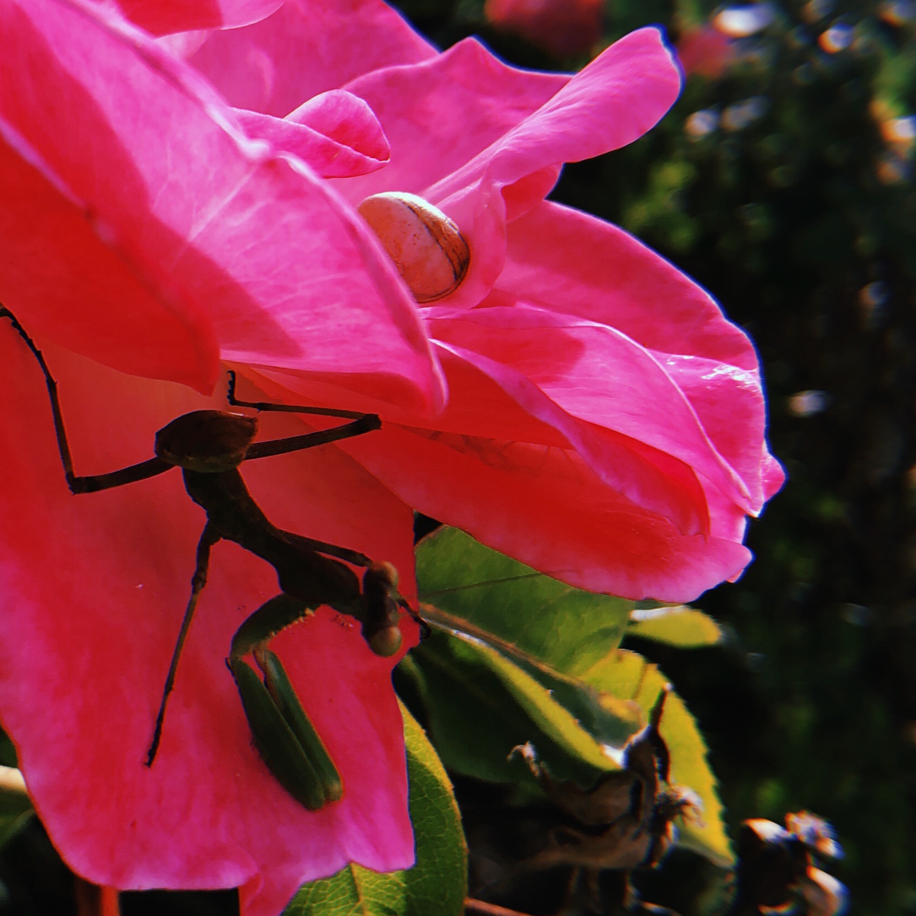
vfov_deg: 28.6
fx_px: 1796
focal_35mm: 60
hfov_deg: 27.7
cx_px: 121
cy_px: 481
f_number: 1.8
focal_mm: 3.99
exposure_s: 1/657
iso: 20
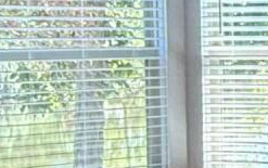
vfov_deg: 10.9
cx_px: 400
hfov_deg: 15.9
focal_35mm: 120
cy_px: 86
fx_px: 877
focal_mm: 2.22
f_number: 2.2
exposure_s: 1/120
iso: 320
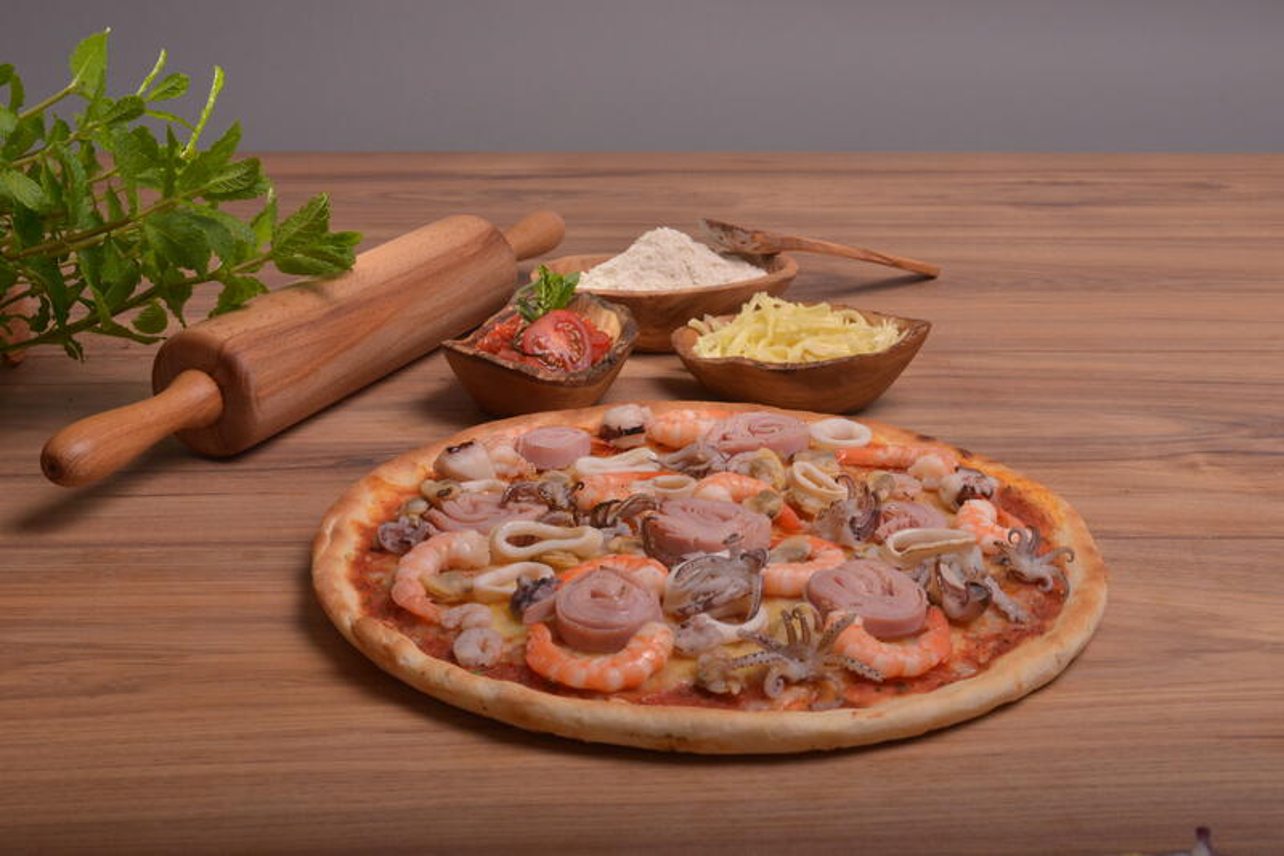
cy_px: 428
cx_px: 642
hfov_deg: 39.6
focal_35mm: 50
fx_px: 1783
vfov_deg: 27.0
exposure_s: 1/250
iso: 1000
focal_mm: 50
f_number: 16
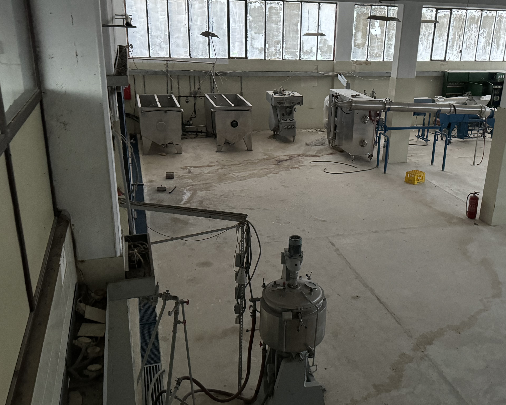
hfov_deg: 51.0
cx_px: 318
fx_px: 524
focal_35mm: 35
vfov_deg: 42.2
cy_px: 207
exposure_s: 1/40
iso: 1000
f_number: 1.78
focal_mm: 6.86
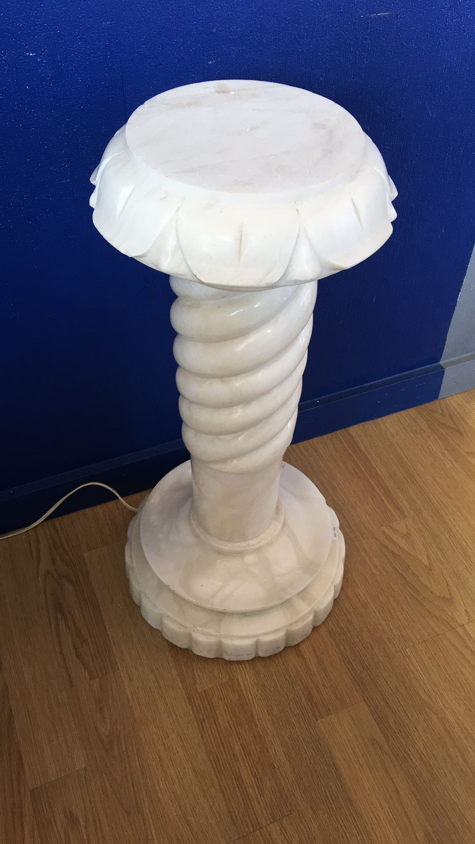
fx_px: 717
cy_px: 422
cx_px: 244
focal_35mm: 32
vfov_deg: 61.0
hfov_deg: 36.7
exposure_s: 1/33
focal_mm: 4.15
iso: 25
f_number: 2.2
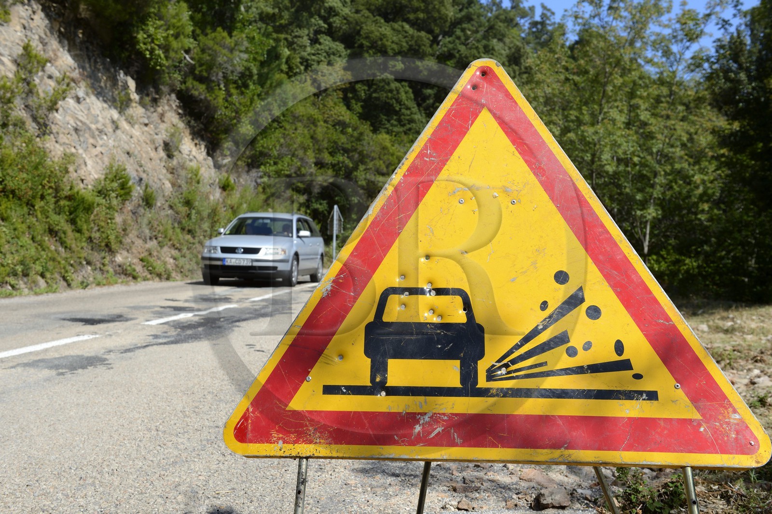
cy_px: 257
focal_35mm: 38
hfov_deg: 50.7
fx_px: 814
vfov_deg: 35.0
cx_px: 386
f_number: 9
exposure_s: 1/400
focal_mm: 38
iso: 200
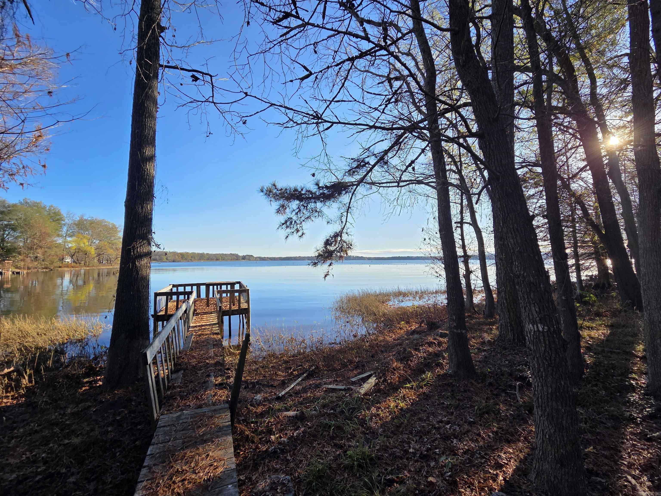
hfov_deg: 106.2
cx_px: 330
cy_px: 248
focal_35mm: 13
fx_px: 248
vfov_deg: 89.9
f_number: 2.2
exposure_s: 1/1008
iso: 50
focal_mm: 2.2
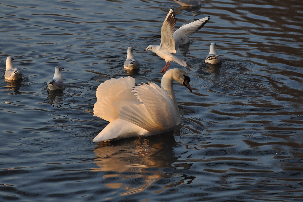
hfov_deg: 9.2
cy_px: 101
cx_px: 152
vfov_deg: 6.1
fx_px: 1891
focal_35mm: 225
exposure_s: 1/1000
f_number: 5
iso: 400
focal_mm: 150
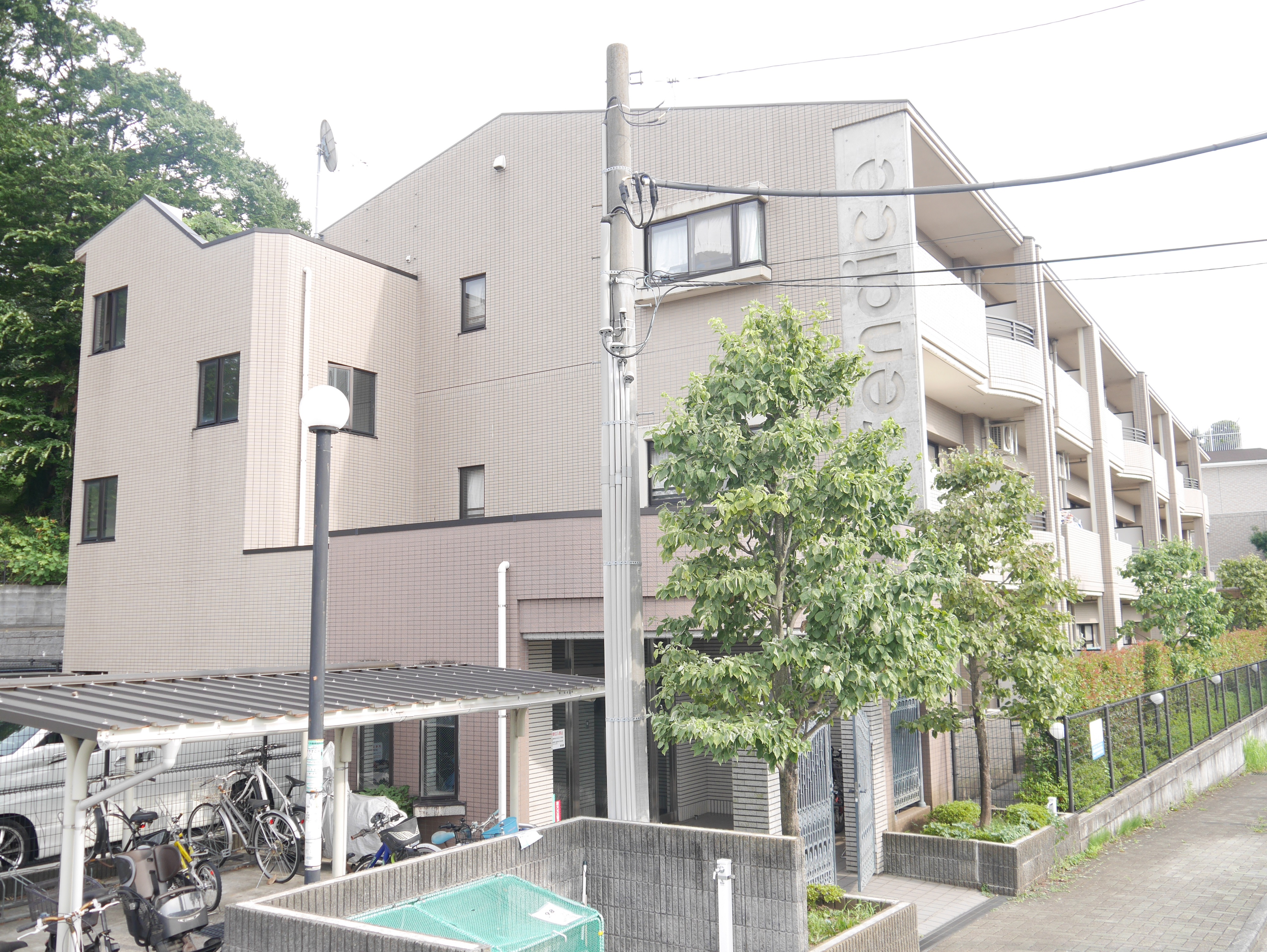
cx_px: 634
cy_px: 476
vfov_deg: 46.8
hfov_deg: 59.9
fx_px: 1098
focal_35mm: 30
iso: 200
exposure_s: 1/160
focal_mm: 15
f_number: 4.5
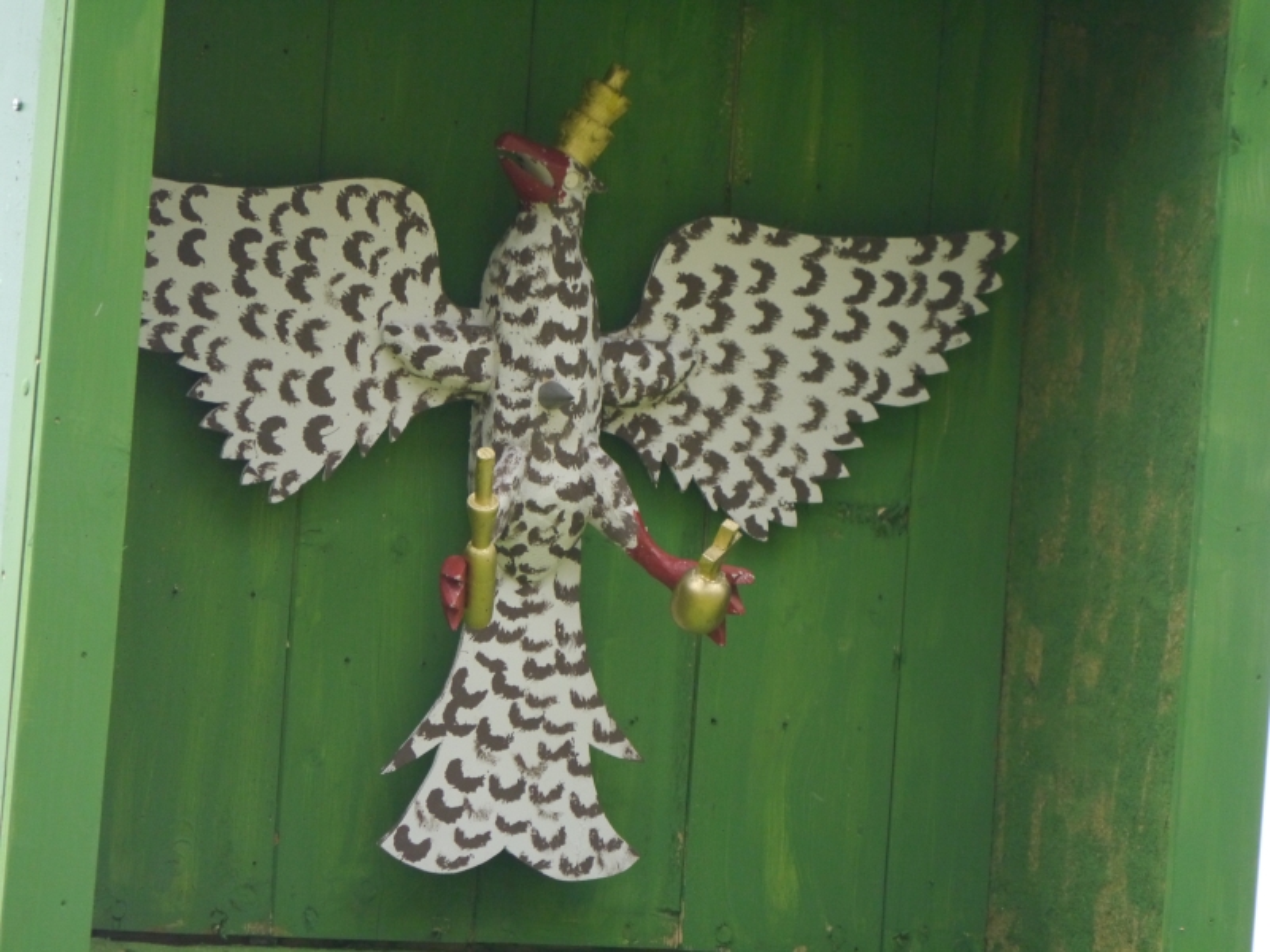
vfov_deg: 2.5
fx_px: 22013
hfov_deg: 3.3
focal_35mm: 600
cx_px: 635
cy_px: 476
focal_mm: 300
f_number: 5.6
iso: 1600
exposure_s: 1/500
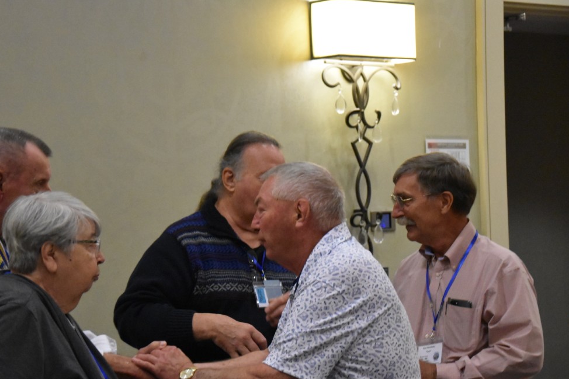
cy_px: 224
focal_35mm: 110
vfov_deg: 12.4
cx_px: 238
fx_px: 1738
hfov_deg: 18.6
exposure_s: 1/125
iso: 6400
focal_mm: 62
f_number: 5.3
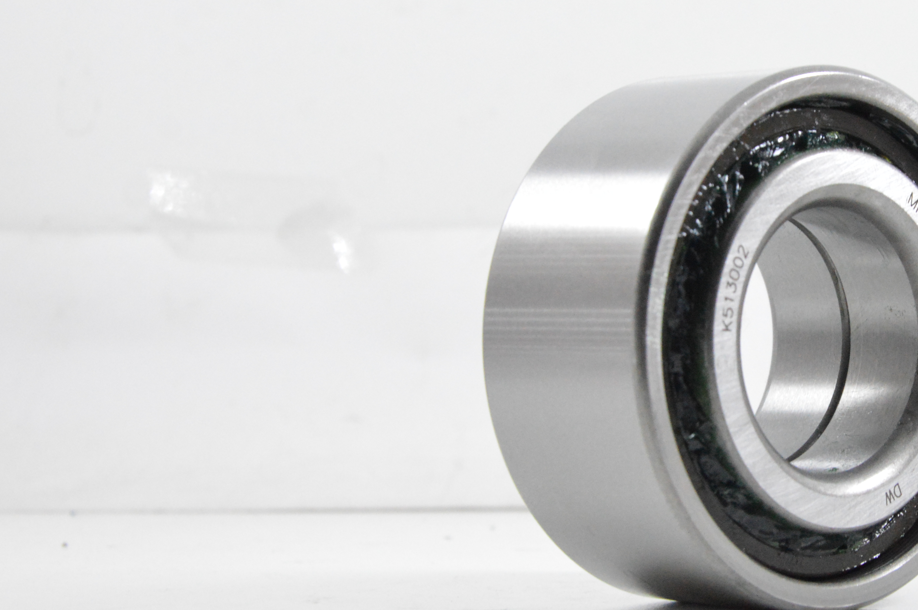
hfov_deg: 17.6
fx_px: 2930
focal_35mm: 115
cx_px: 806
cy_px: 329
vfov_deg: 11.9
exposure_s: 1/100
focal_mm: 40
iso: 3200
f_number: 7.1
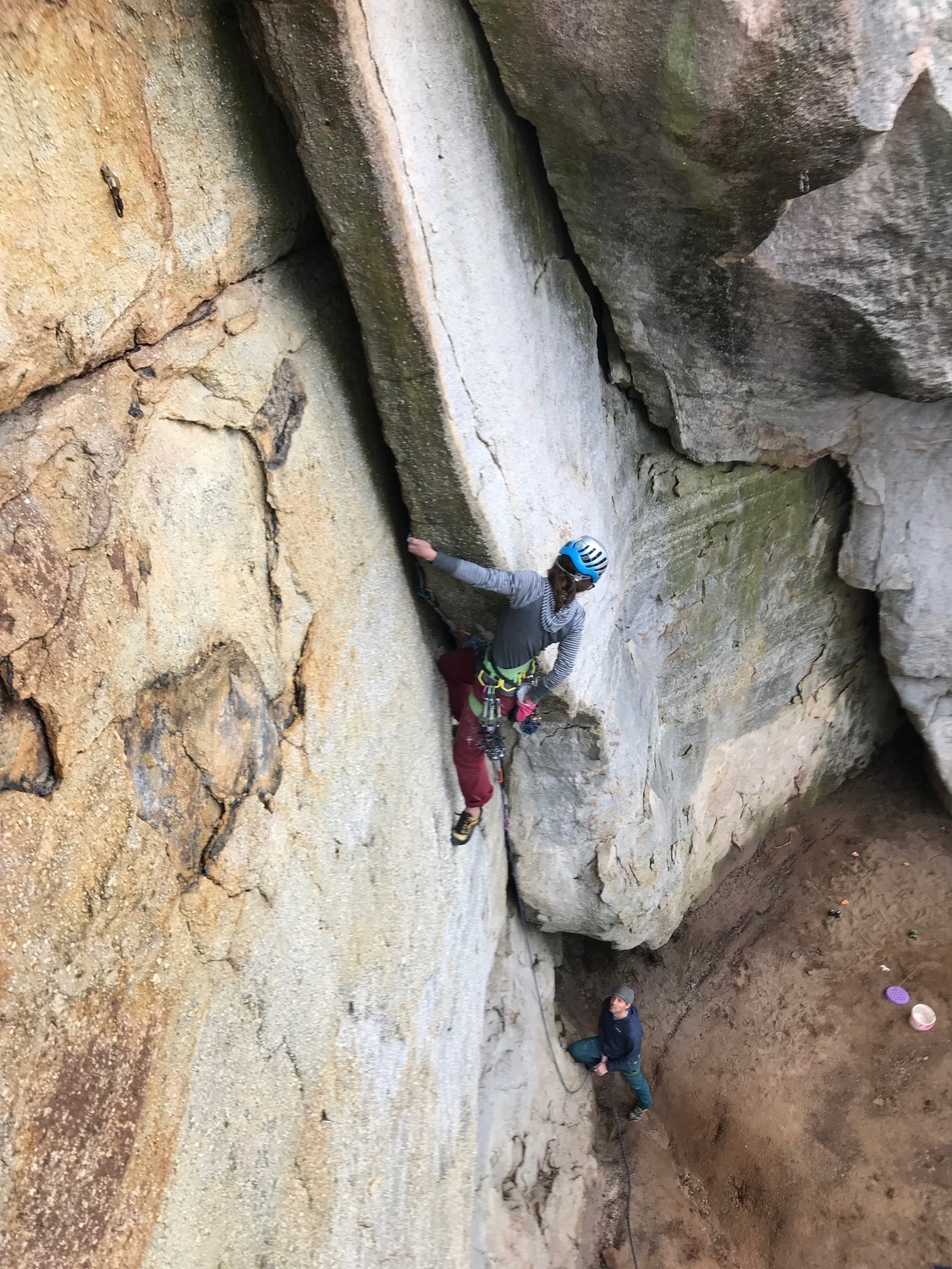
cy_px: 634
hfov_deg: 49.7
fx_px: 1027
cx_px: 476
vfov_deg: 63.4
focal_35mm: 28
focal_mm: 3.99
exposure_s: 1/163
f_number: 1.8
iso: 20
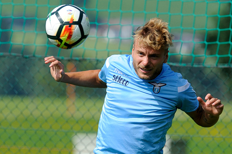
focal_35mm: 400
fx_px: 2576
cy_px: 77
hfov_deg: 5.2
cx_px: 116
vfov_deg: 3.4
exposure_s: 1/1000
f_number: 6.3
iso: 320
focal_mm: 400
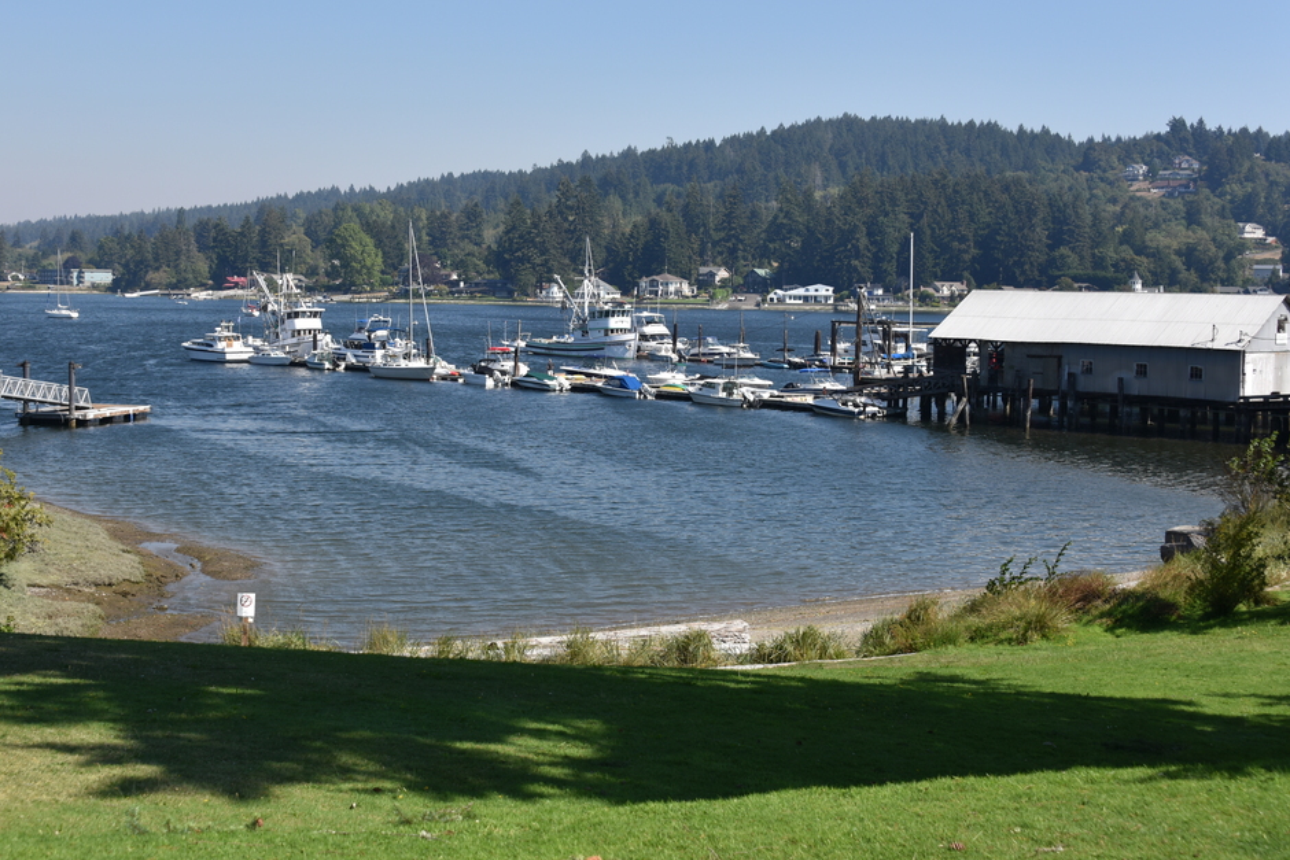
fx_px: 1756
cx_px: 593
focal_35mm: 49
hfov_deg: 40.3
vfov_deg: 27.5
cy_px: 344
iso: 100
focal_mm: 36
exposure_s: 1/250
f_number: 8
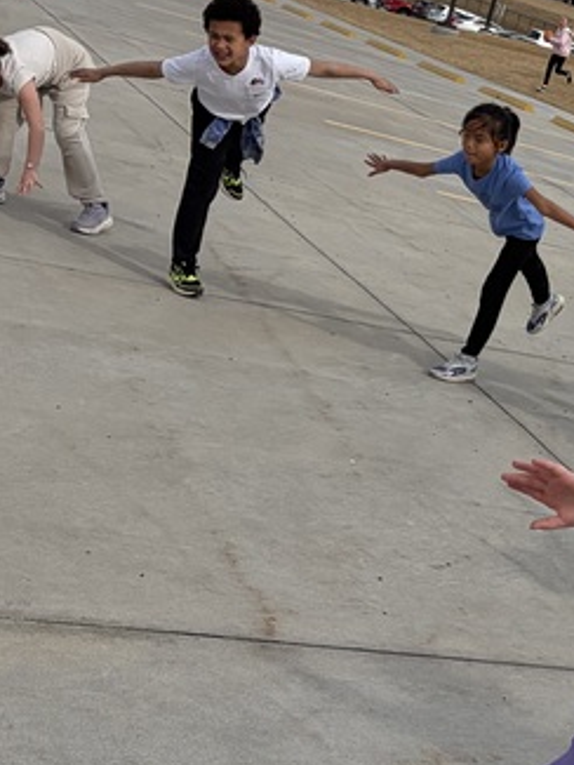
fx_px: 1812
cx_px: 788
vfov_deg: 23.7
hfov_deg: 16.8
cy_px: 271
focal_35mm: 82
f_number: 1.6
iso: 64
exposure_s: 1/6993
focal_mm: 5.96
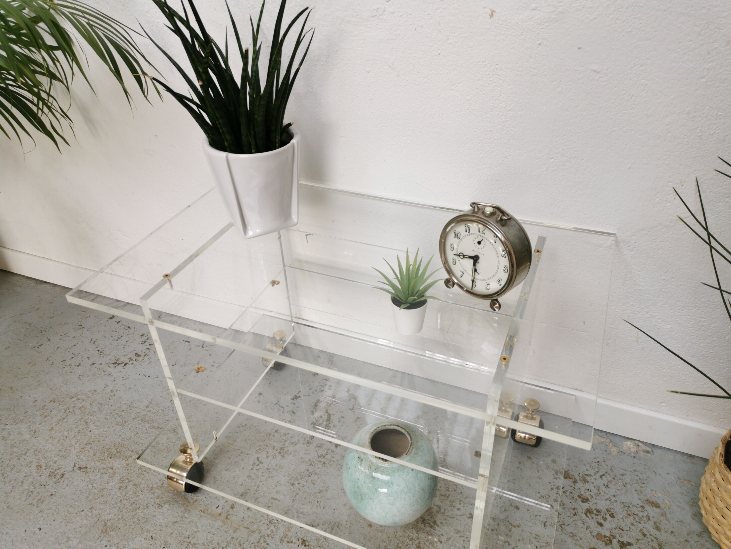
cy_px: 274
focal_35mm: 27
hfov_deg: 65.3
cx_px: 366
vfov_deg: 51.4
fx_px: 570
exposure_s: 1/110
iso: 50
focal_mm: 5.58
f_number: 1.8
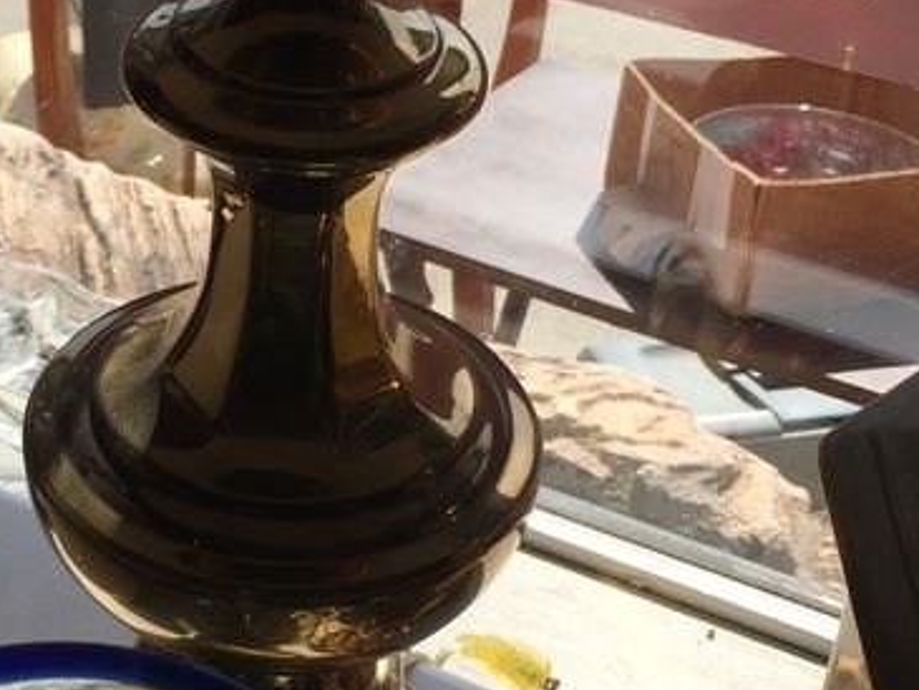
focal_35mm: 74
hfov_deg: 26.2
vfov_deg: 19.9
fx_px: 1965
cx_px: 300
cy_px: 397
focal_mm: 4.12
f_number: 2.2
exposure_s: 1/1642
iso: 40
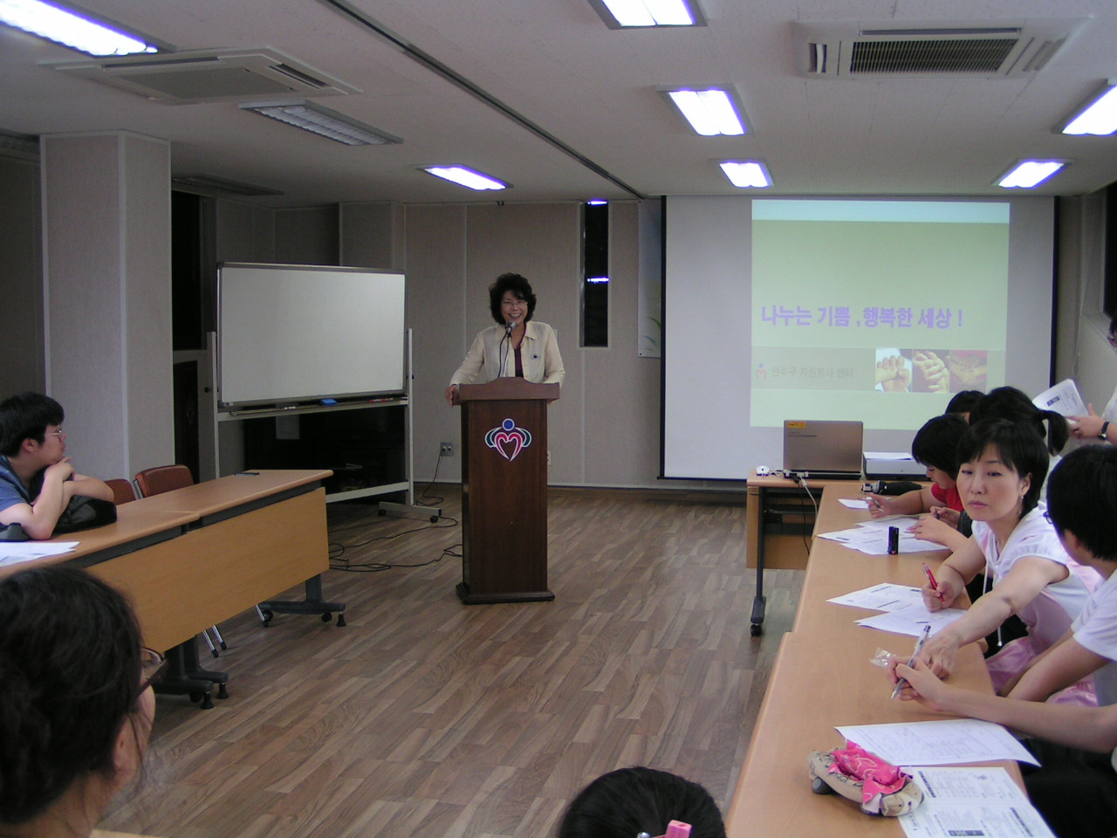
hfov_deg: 49.0
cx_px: 558
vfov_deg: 37.7
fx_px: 1226
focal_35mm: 38
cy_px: 419
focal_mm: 5.8
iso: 64
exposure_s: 1/40
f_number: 2.8
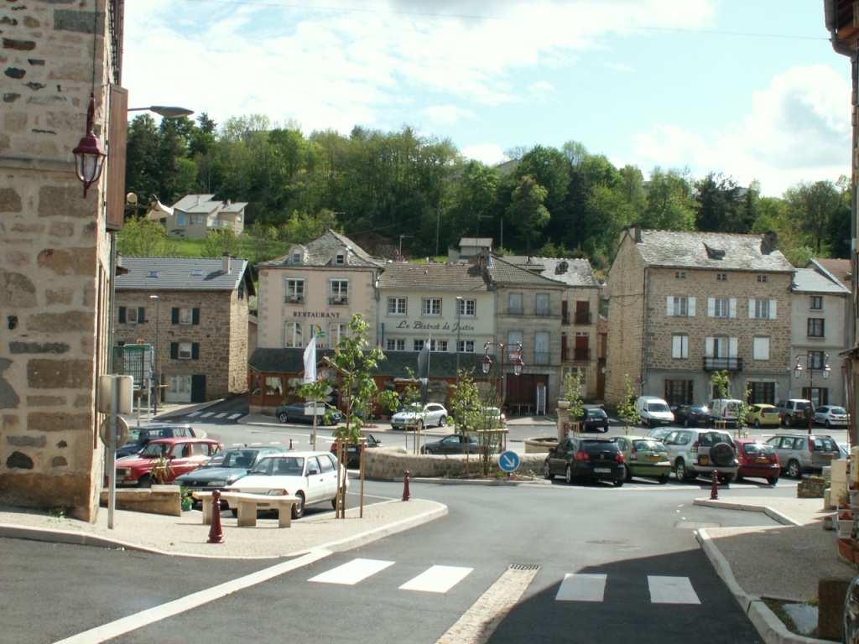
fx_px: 1166
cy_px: 322
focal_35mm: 47
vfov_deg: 30.9
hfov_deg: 40.4
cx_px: 430
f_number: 8
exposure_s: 1/125
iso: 50
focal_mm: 7.76
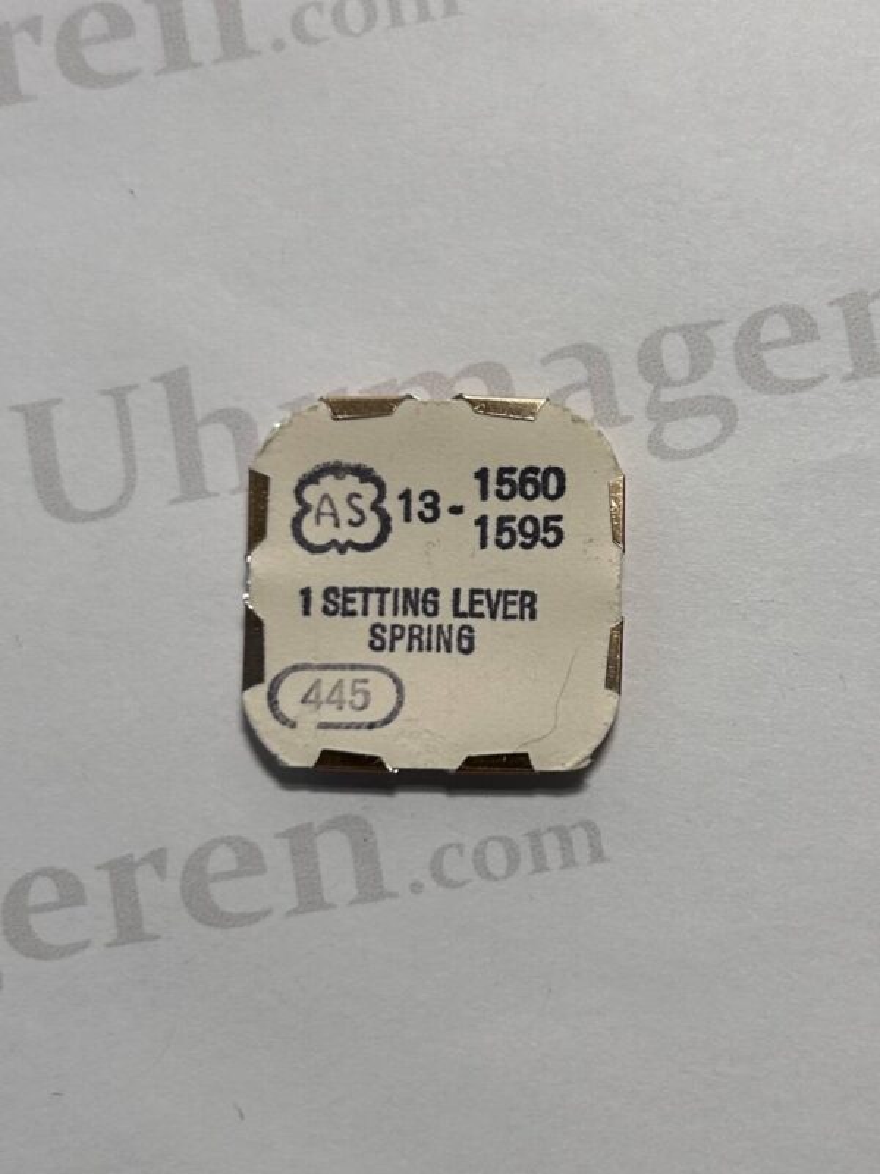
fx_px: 881
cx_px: 440
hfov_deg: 53.1
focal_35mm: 26
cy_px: 587
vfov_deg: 67.3
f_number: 1.5
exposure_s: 1/161
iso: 50
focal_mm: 5.7
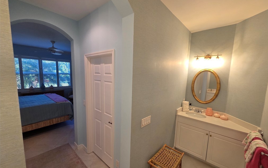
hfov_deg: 105.3
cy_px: 87
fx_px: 102
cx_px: 136
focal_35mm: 14
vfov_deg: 78.6
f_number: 2.2
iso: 160
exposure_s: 1/120
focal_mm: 2.2
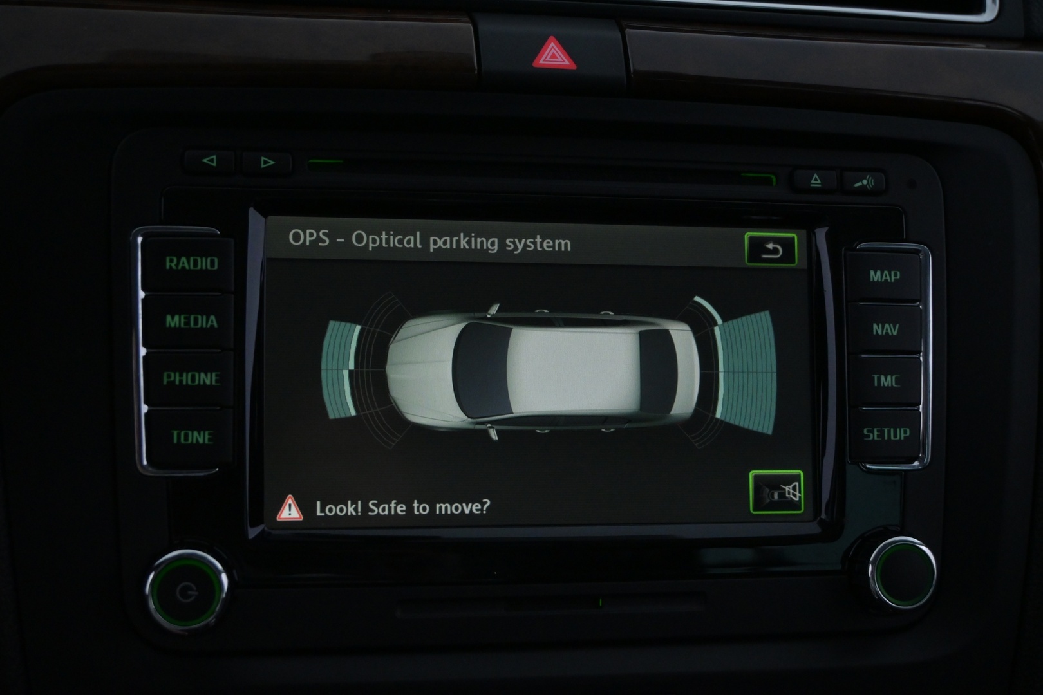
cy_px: 348
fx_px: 1412
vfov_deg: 27.7
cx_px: 522
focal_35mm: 49
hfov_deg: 40.5
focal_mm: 32.5
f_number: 5.6
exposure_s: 1/125
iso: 2500
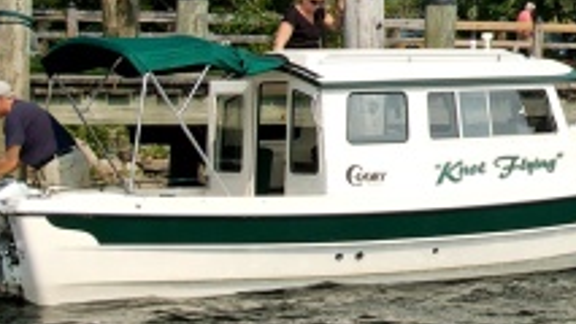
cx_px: 871
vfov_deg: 7.9
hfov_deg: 13.2
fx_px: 2338
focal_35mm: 153
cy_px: -5
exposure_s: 1/100
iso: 200
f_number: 11
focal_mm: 26
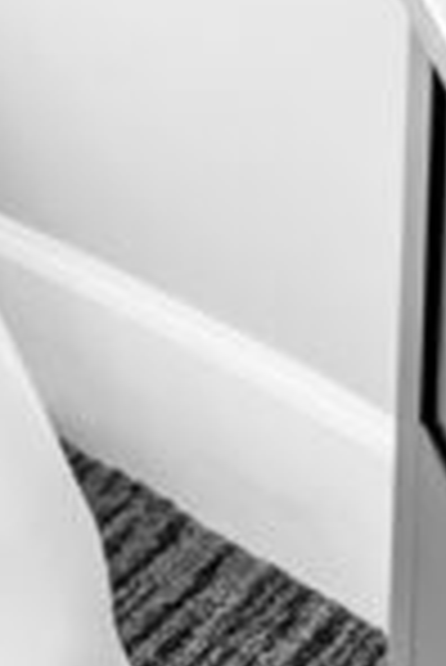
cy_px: -1206
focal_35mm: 242
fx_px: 4486
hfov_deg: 5.4
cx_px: -887
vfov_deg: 7.6
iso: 160
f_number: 2.8
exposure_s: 1/200
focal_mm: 35
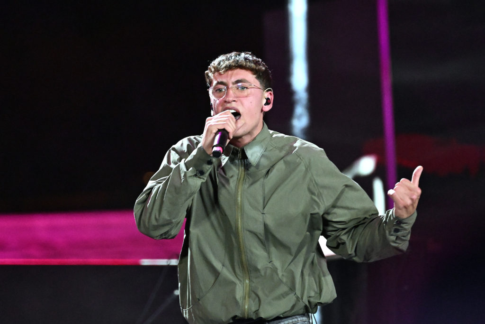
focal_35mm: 600
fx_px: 8084
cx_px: 242
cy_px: 162
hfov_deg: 3.4
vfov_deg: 2.3
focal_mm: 400
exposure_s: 1/200
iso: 5000
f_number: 5.6
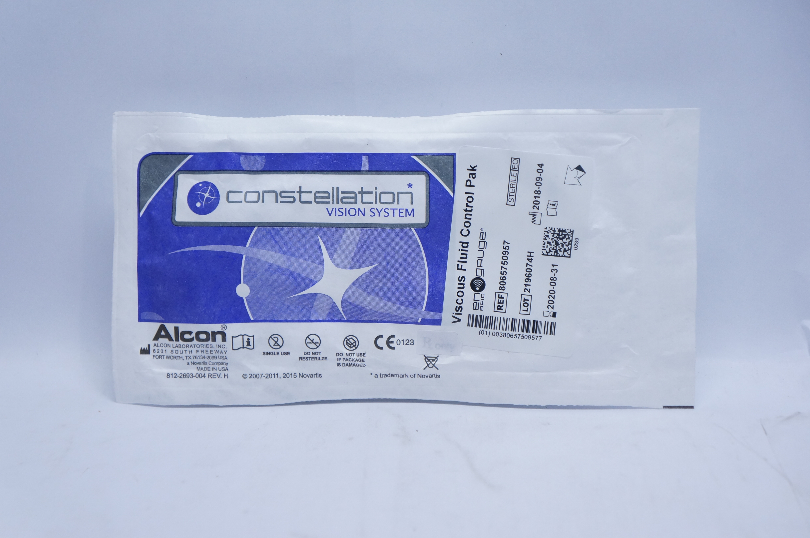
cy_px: 269
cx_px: 405
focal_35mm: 63
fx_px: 1416
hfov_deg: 31.9
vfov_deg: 21.5
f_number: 4.5
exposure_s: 1/160
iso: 800
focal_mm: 42
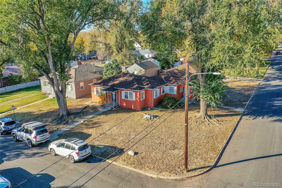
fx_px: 219
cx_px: 141
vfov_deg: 46.4
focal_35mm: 28
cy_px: 94
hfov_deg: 65.5
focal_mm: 10.26
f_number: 5
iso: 100
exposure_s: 1/240
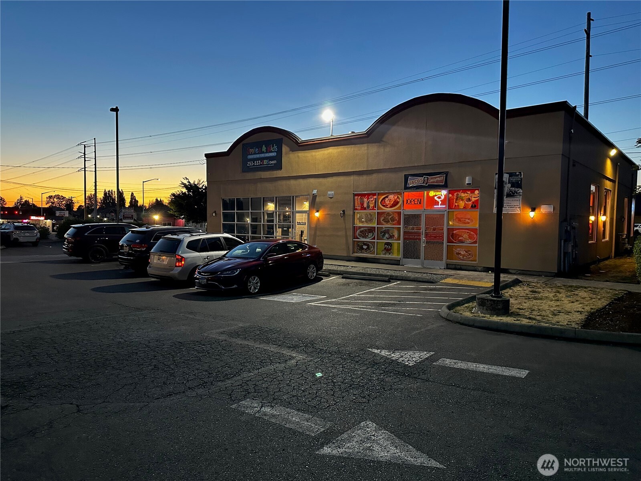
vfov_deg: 56.8
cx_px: 320
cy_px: 240
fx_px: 444
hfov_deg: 71.6
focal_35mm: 24
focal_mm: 6.86
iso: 500
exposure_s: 1/60
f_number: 1.78
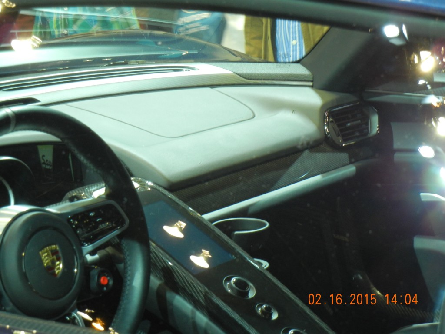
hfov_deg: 17.0
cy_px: 167
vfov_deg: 12.8
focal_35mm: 116
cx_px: 222
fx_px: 1491
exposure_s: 1/13.5
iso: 400
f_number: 4.6
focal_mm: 20.9
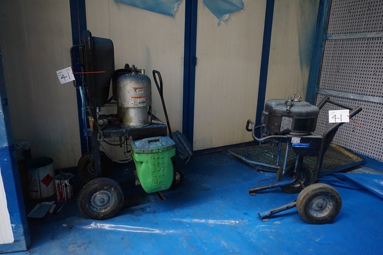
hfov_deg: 73.8
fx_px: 255
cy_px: 128
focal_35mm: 24
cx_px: 192
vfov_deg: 53.1
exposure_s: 1/80
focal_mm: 16
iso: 3200
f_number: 3.5
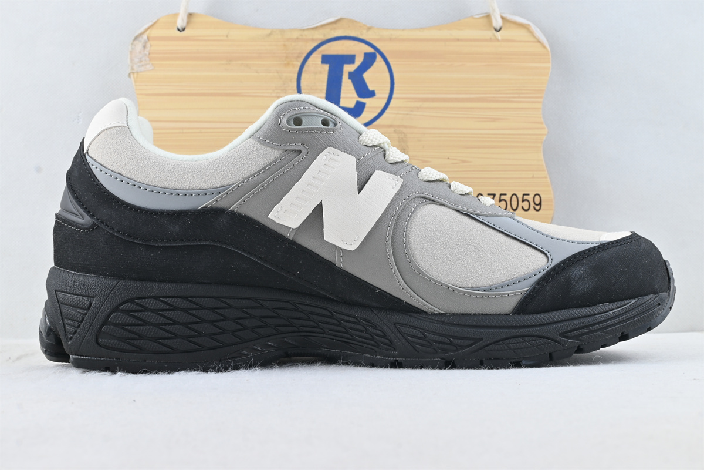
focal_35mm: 45
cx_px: 352
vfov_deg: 29.9
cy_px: 235
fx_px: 880
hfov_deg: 43.6
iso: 100
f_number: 10
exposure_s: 1/10
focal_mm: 30
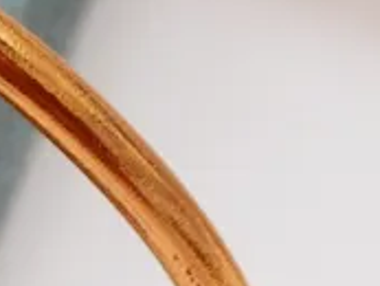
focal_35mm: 353
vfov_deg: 4.2
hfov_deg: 5.5
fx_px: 3878
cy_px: -198
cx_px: -338
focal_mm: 10.9
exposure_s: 1/25
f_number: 4
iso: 400
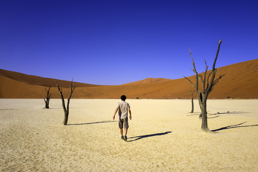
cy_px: 86
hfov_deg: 65.5
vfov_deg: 46.4
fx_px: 201
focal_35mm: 28
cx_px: 129
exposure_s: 1/400
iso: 100
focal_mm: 28
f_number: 11
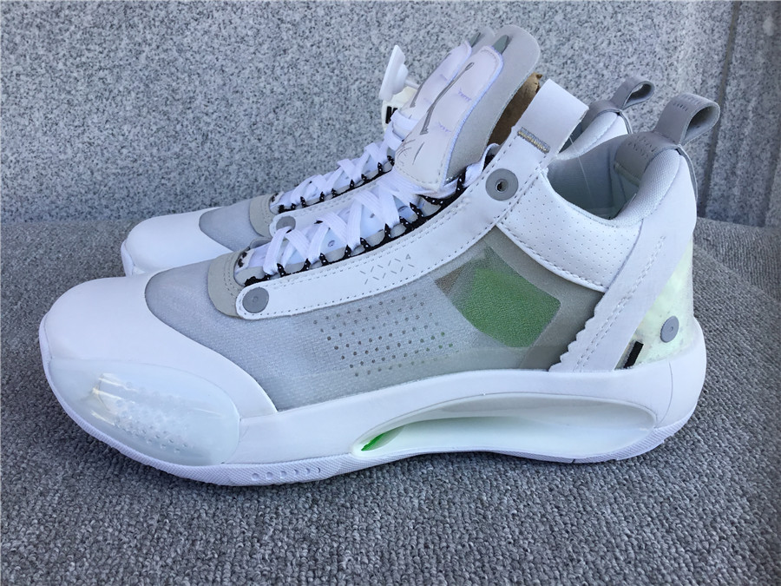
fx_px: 699
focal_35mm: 31
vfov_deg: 45.4
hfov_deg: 58.4
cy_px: 293
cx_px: 390
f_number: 2.4
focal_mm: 3.3
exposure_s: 1/365
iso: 25
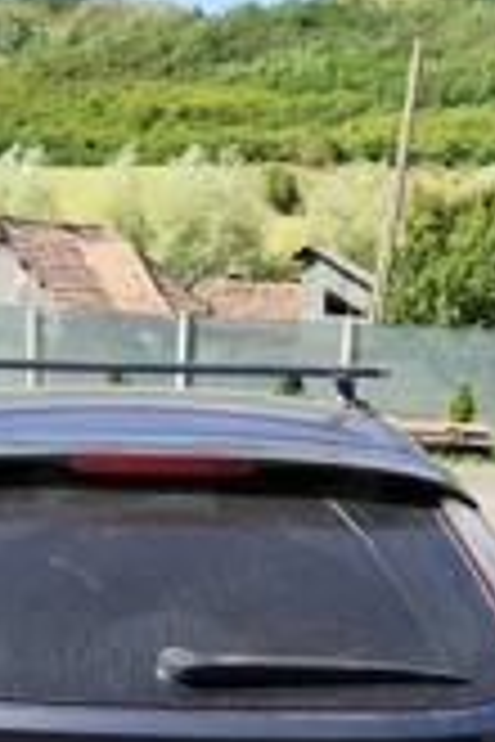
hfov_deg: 22.9
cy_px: 648
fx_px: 1196
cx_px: 76
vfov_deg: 33.0
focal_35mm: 58
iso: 50
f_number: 1.65
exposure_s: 1/528
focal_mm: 6.19
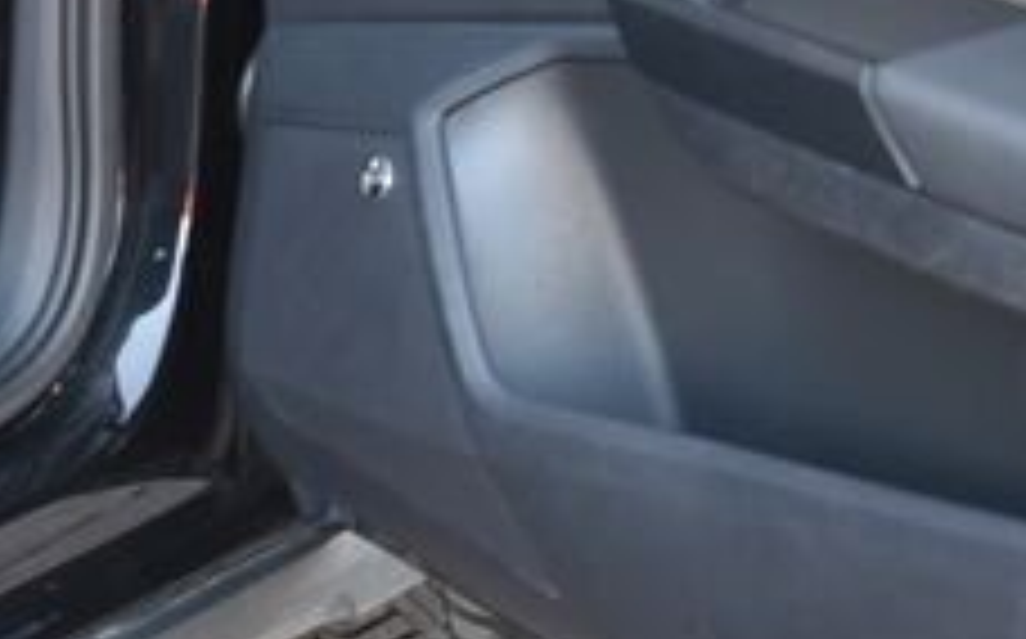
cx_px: 68
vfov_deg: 8.3
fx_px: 4358
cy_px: -238
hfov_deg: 13.3
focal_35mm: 156
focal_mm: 34
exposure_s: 1/60
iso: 500
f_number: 4
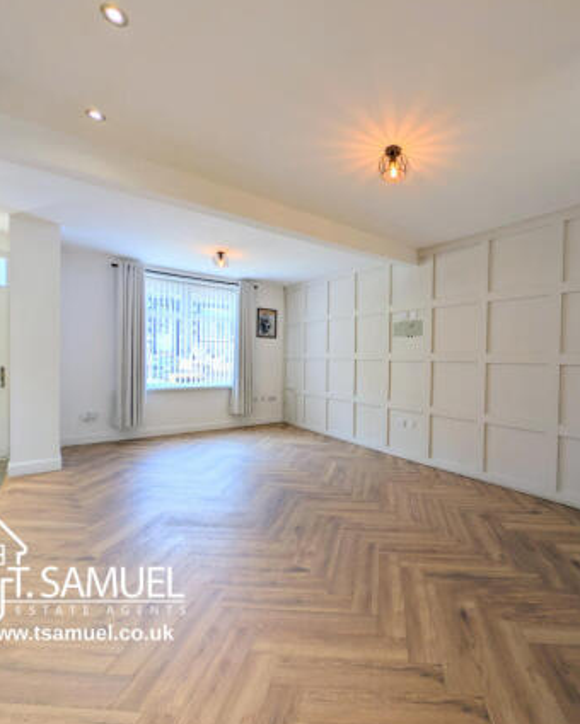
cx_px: 368
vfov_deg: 93.1
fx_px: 343
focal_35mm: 16
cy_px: 367
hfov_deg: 78.7
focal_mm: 2.23
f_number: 1.95
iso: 45
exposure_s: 1/50
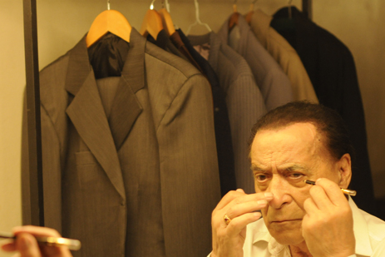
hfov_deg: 11.8
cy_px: 212
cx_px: 185
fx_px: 1861
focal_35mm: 174
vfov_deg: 7.9
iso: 1600
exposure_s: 1/200
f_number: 3.5
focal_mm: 105
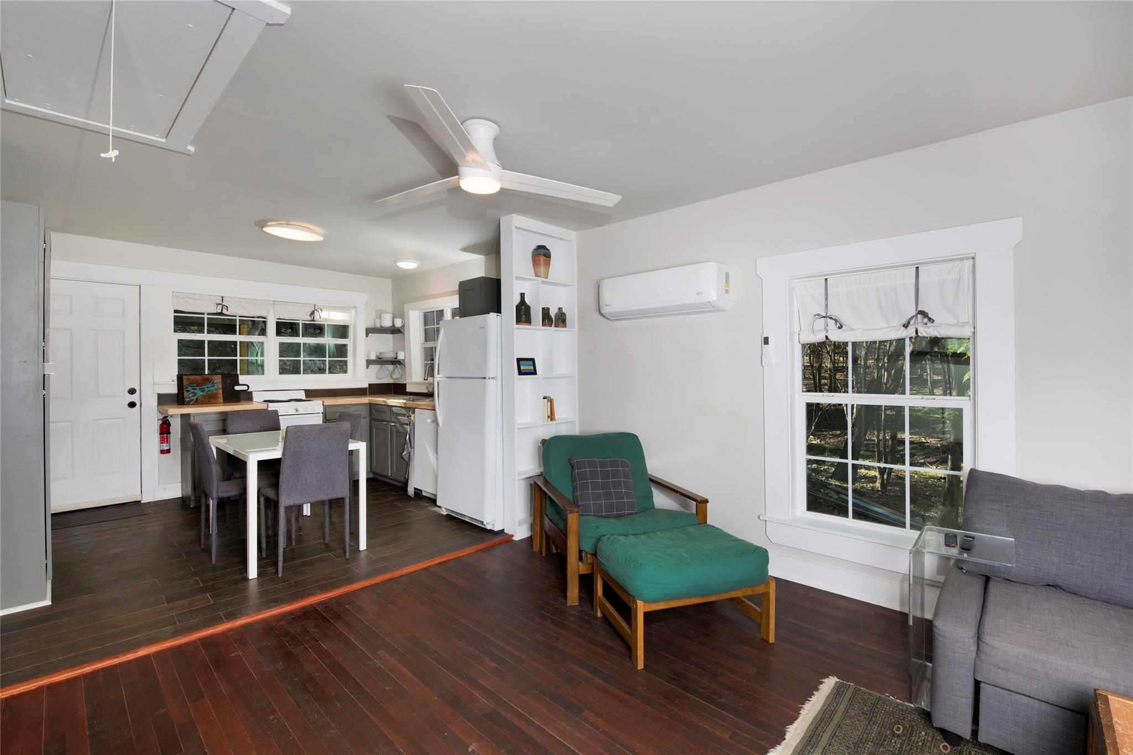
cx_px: 566
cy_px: 378
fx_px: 472
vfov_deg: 77.3
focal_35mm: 15
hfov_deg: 100.4
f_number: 7.1
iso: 160
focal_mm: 15
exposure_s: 1/25
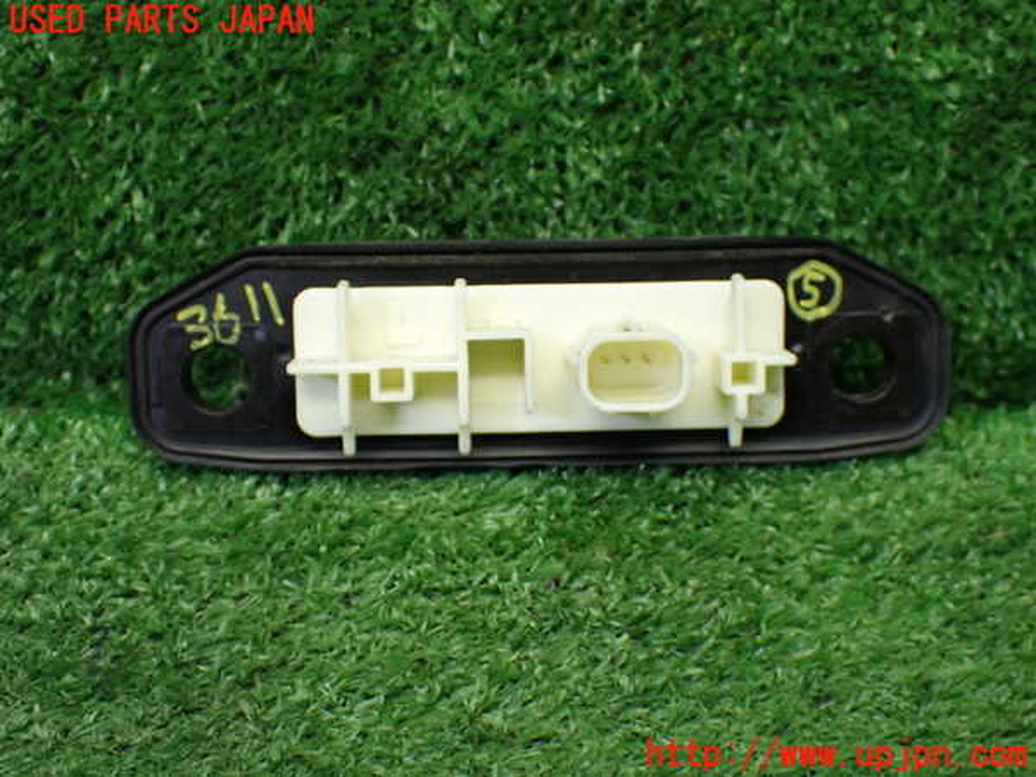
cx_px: 518
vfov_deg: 29.1
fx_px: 1496
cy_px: 388
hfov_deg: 38.2
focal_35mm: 50
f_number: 3.2
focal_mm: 9.01
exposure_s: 1/125
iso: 800
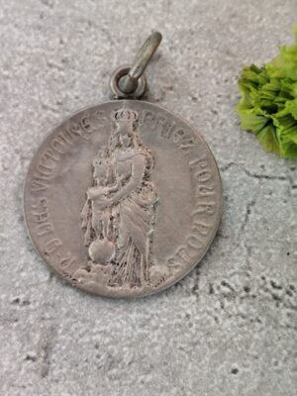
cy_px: 198
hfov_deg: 15.9
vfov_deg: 21.1
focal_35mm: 93
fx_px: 1064
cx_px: 148
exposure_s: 1/25
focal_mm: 6.19
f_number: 1.65
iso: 320
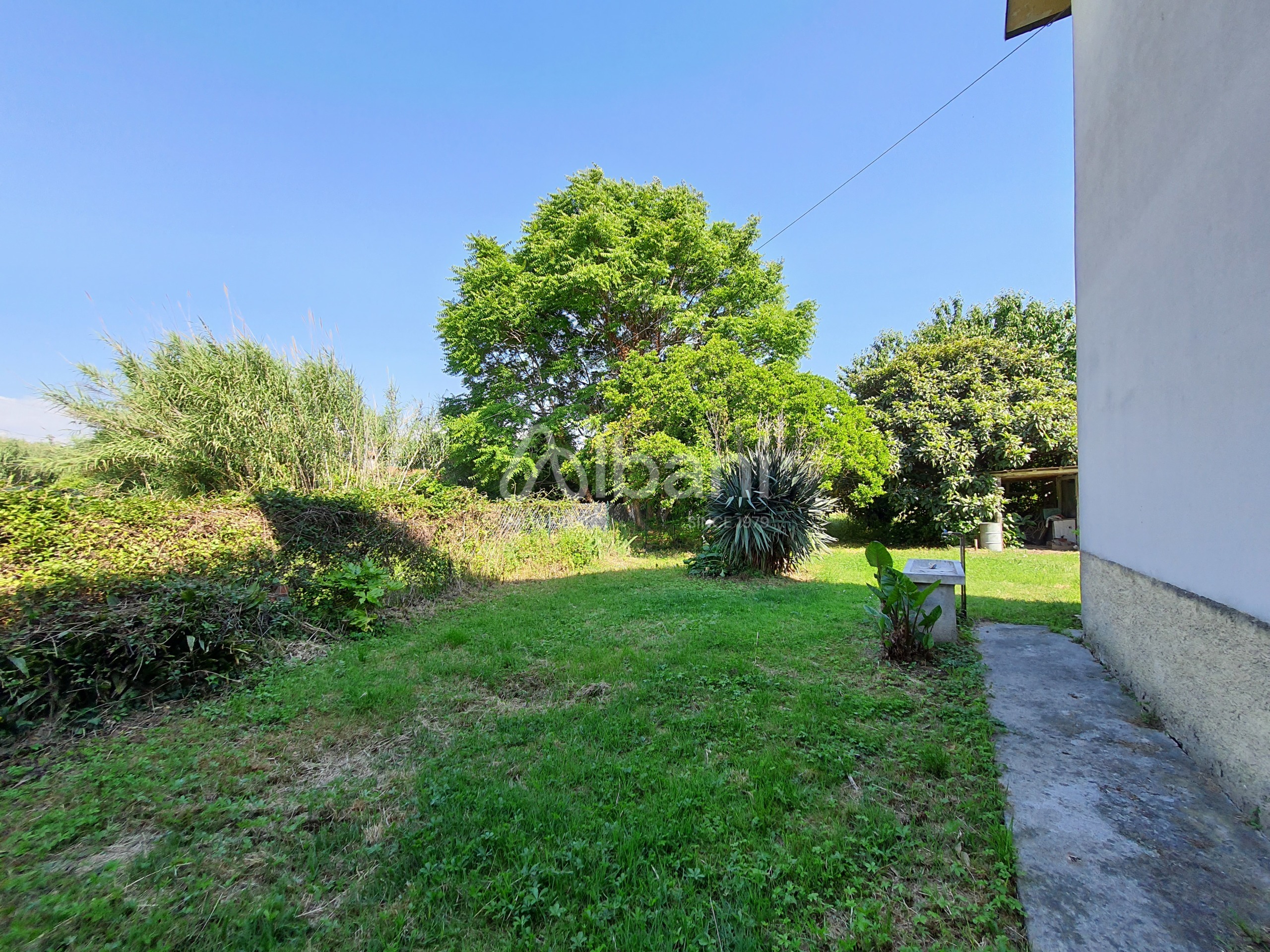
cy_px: 476
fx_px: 477
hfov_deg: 106.2
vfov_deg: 89.9
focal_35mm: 13
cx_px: 635
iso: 50
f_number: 2.2
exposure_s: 1/339
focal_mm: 1.74
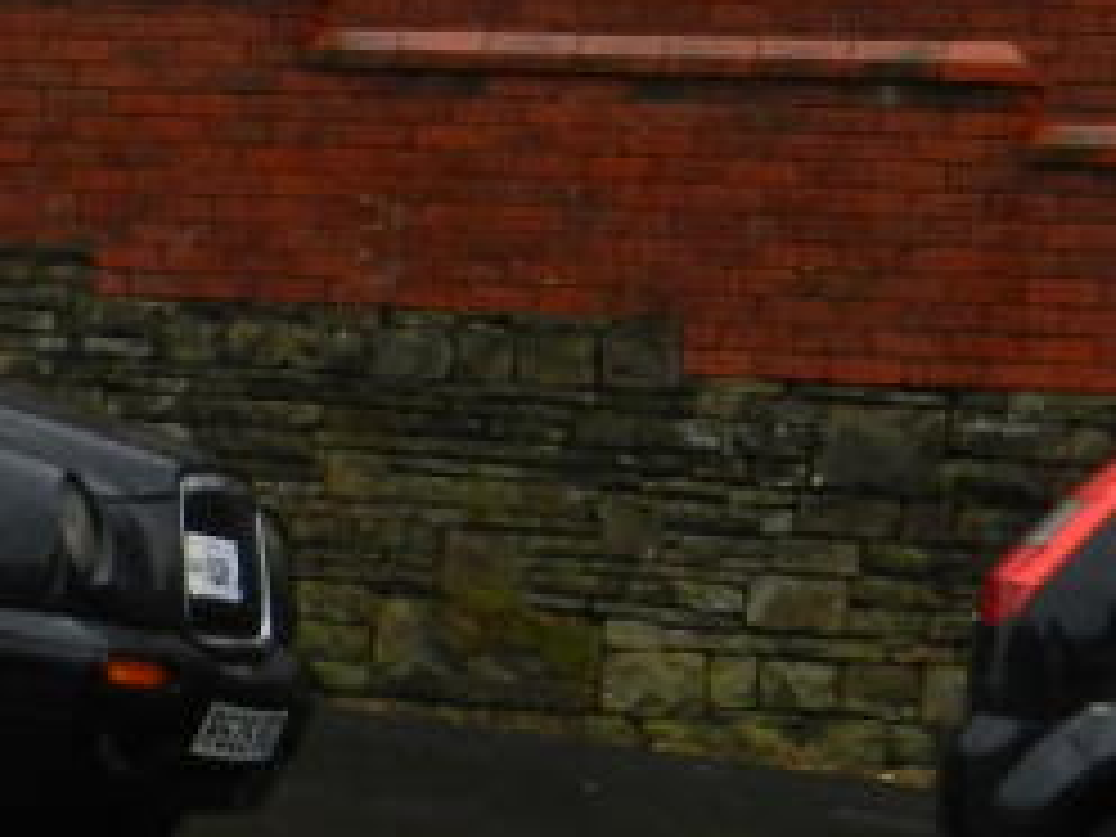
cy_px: -778
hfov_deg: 12.6
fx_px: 5062
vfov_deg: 9.0
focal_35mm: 157
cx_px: 468
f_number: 4
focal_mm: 6.9
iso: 400
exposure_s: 1/1000
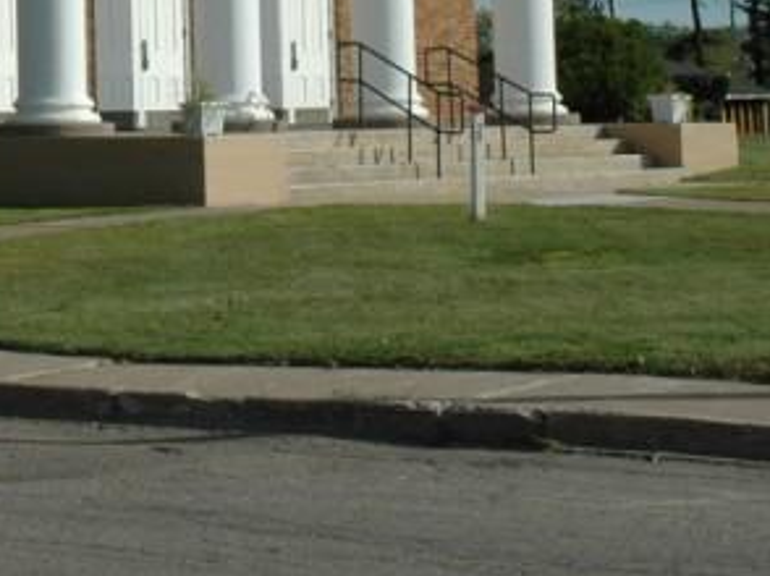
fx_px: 3238
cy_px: -284
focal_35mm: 146
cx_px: -191
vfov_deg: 9.9
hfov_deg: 13.2
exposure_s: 1/500
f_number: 13
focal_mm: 29
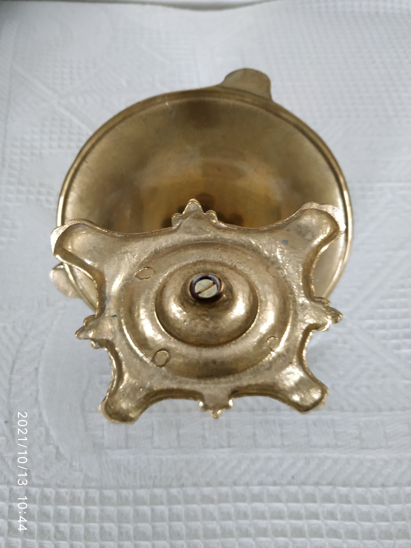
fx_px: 380
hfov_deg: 56.8
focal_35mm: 24
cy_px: 274
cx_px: 206
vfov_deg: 71.6
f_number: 1.9
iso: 400
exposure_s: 1/25
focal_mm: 3.94
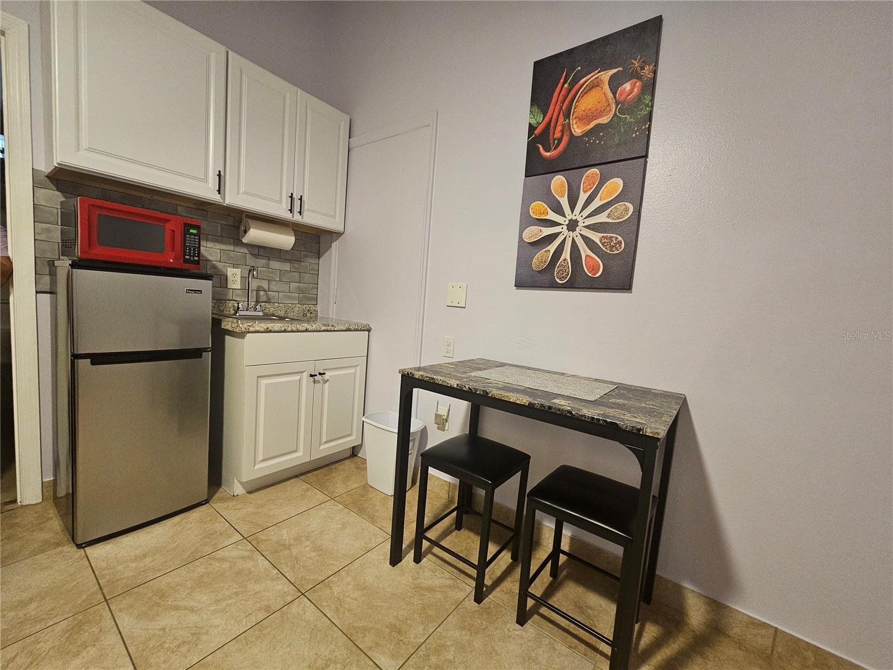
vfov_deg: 89.9
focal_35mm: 13
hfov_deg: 106.2
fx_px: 335
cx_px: 446
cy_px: 335
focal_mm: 2.2
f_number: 2.2
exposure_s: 1/30
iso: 500
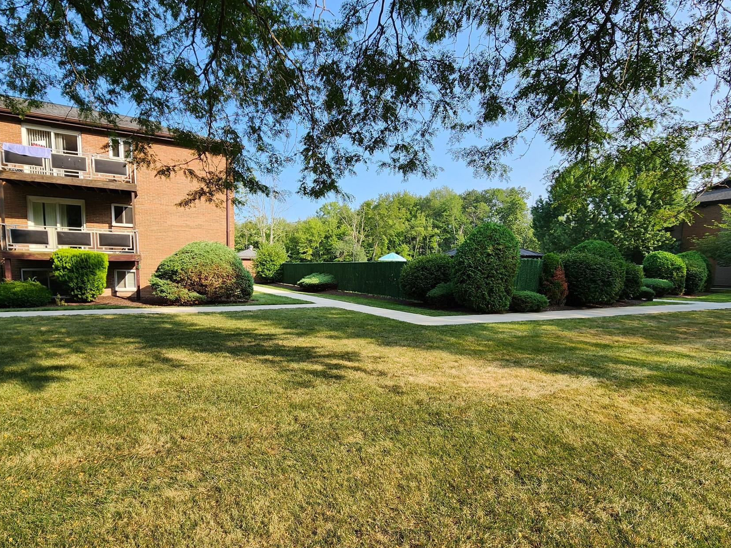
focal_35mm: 16
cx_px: 324
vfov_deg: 77.8
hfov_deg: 94.1
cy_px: 306
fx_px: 338
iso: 50
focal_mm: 2.2
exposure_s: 1/586
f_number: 2.2
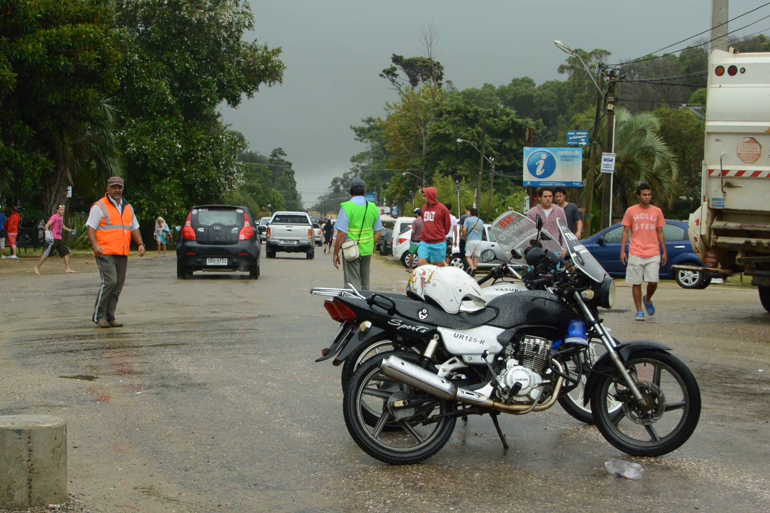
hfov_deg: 31.4
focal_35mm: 64
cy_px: 256
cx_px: 385
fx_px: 1369
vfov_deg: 21.2
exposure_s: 1/320
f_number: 8
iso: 160
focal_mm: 24
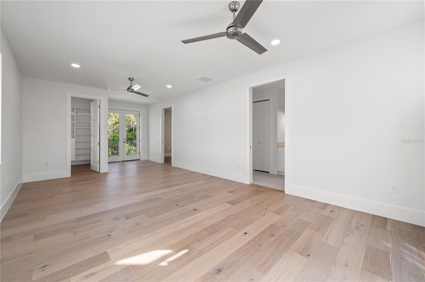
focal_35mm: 14
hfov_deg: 104.3
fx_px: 165
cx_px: 212
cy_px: 141
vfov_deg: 81.1
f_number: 10
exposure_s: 1/30
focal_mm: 14
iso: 800
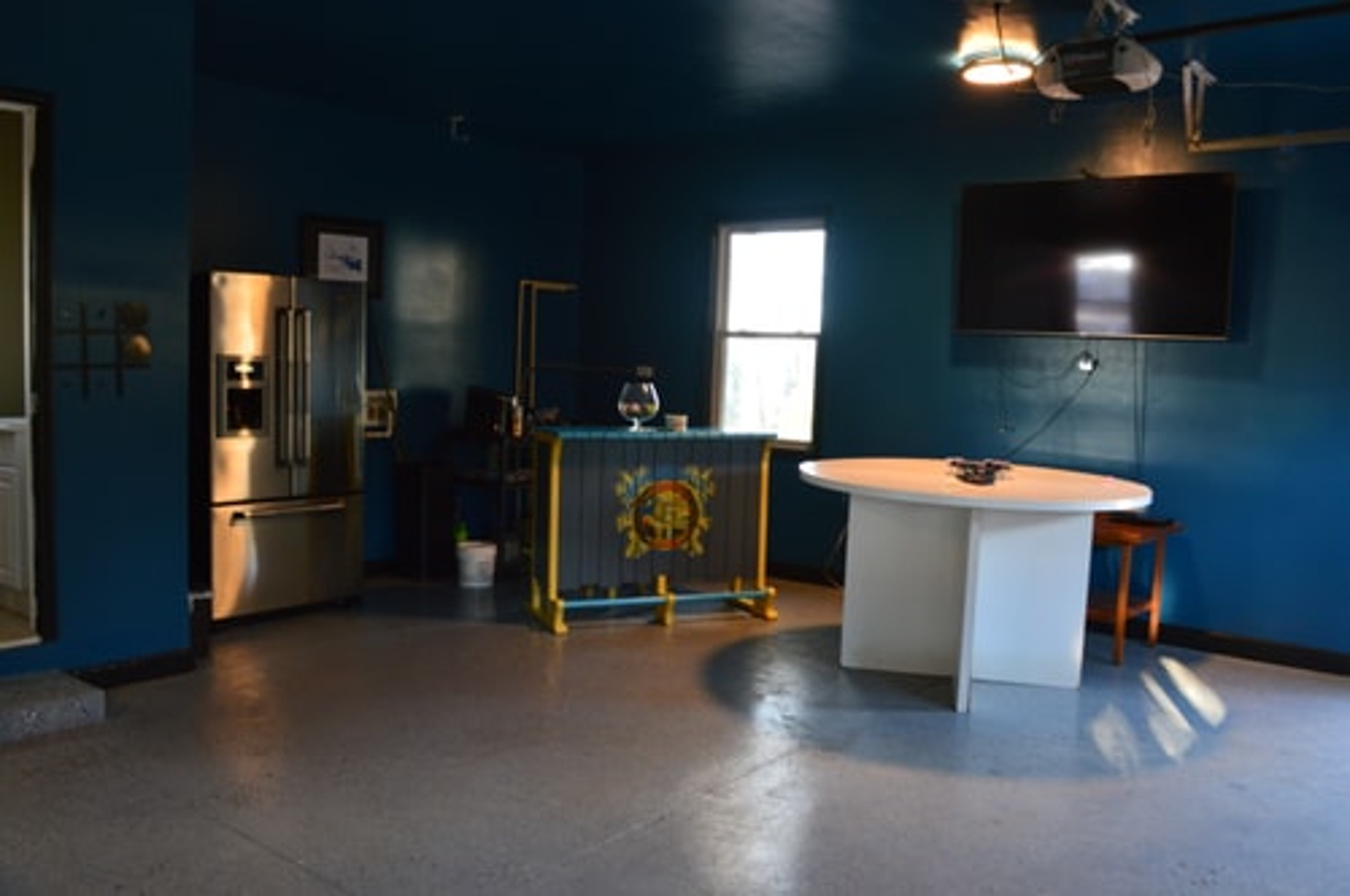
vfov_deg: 43.5
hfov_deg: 62.0
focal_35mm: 30
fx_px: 1124
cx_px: 675
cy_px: 448
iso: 450
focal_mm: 20
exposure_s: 1/15
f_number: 6.3
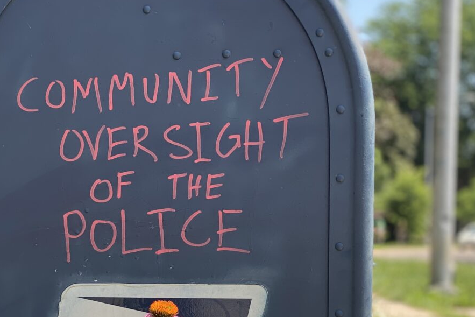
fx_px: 1267
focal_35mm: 96
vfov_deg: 14.2
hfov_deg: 21.0
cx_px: 93
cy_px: 241
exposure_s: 1/347
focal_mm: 6
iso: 20
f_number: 2
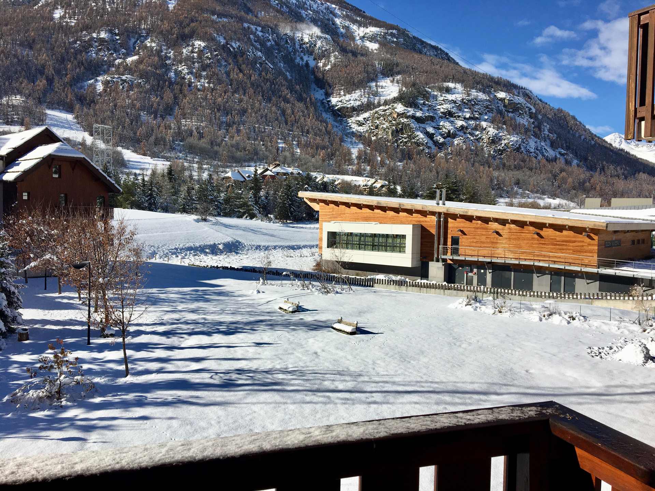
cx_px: 328
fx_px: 549
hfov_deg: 61.7
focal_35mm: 29
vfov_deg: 48.2
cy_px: 246
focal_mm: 4.15
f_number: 2.2
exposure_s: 1/3344
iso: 25
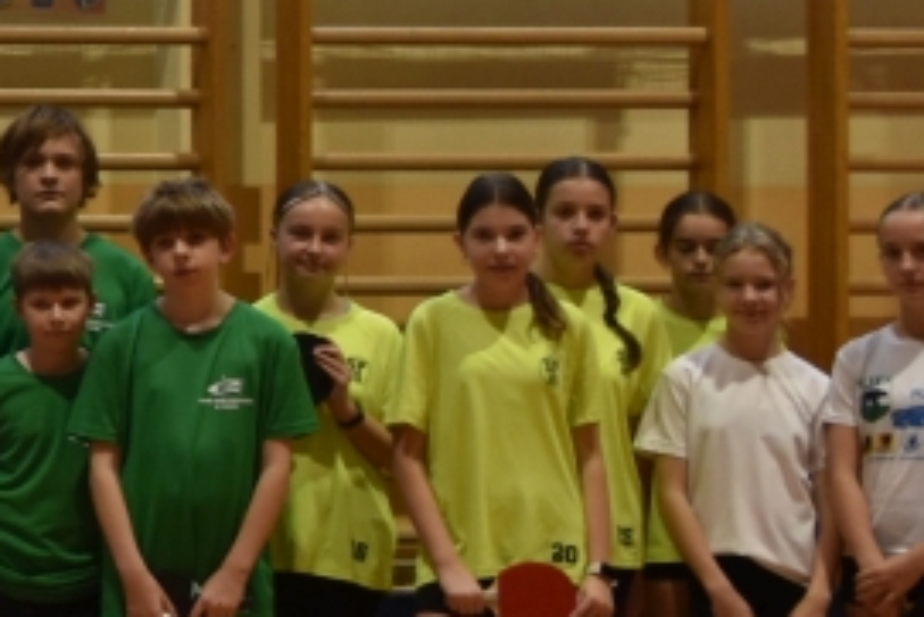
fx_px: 4775
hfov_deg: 9.5
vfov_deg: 7.4
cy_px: 111
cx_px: -1483
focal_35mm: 186
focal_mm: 21
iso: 400
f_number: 4
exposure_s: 1/60
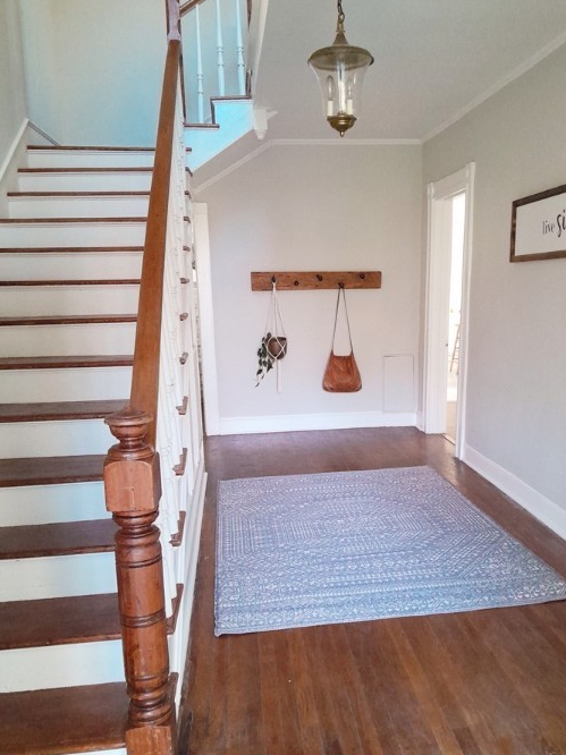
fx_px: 654
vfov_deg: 59.8
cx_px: 321
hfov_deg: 46.7
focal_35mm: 30
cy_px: 429
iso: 400
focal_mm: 3.98
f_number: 1.8
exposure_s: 1/60.2
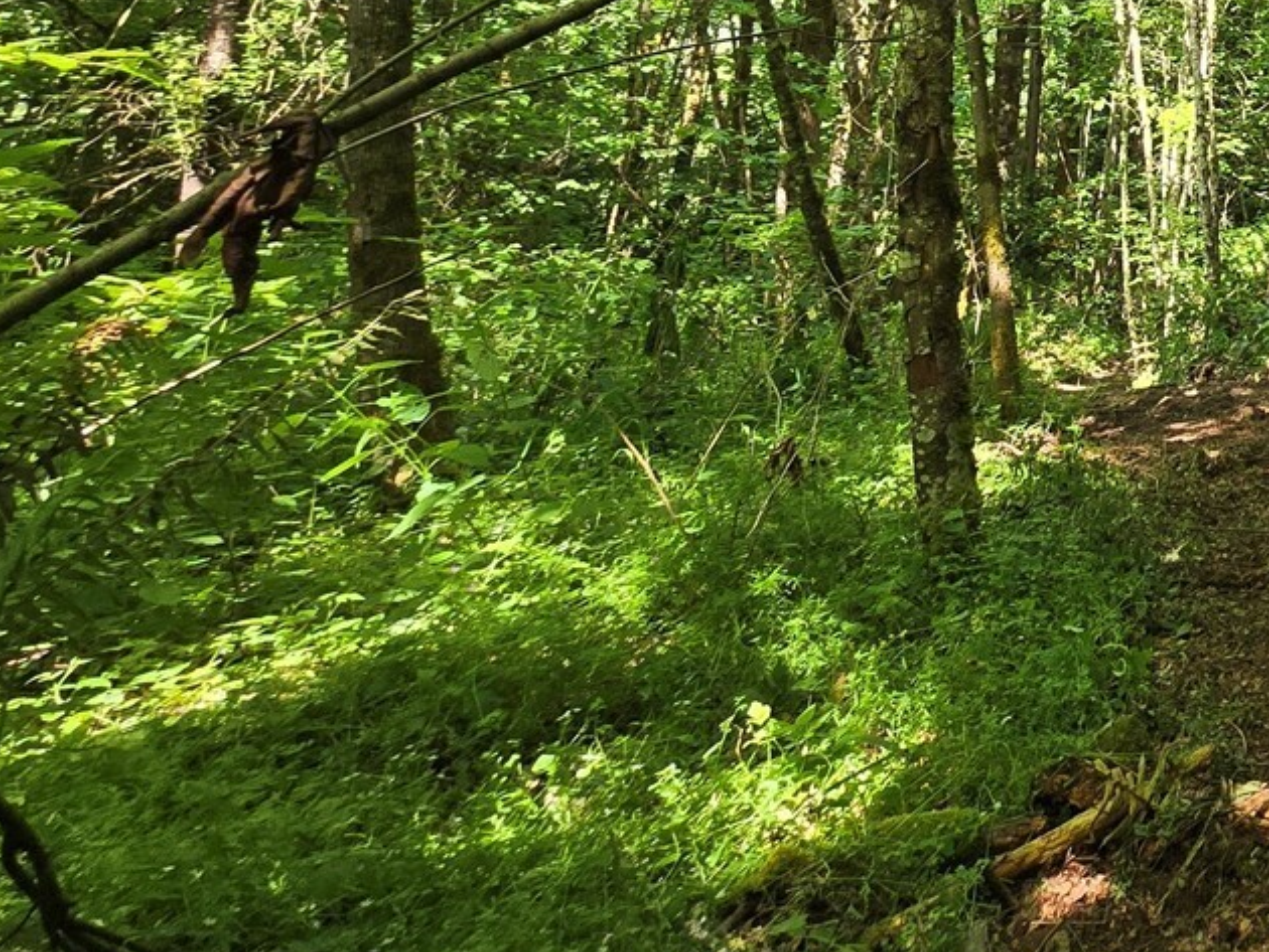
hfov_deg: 38.5
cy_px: -105
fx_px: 1210
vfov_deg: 36.2
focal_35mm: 33
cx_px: 1567
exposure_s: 1/120
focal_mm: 2.2
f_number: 2.2
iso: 64
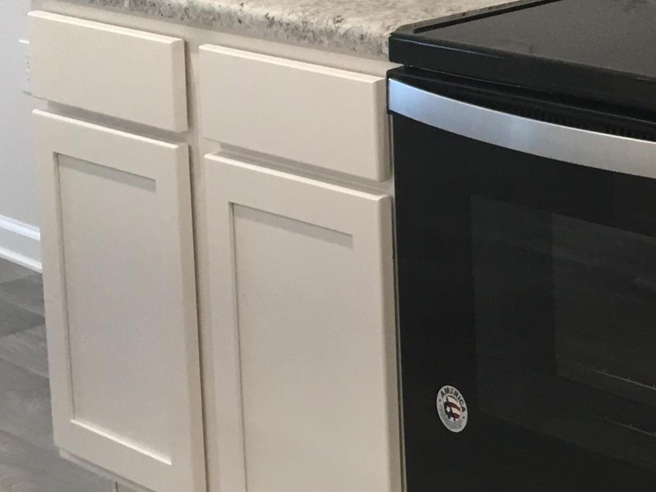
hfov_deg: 19.0
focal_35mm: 91
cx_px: 979
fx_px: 1725
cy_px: -172
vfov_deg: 15.4
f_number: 2.2
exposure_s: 1/17
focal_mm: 4.15
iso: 50
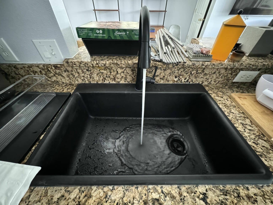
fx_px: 110
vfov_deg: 85.7
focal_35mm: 14
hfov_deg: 102.1
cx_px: 136
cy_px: 102
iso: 1600
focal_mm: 2.22
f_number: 2.2
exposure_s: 1/30
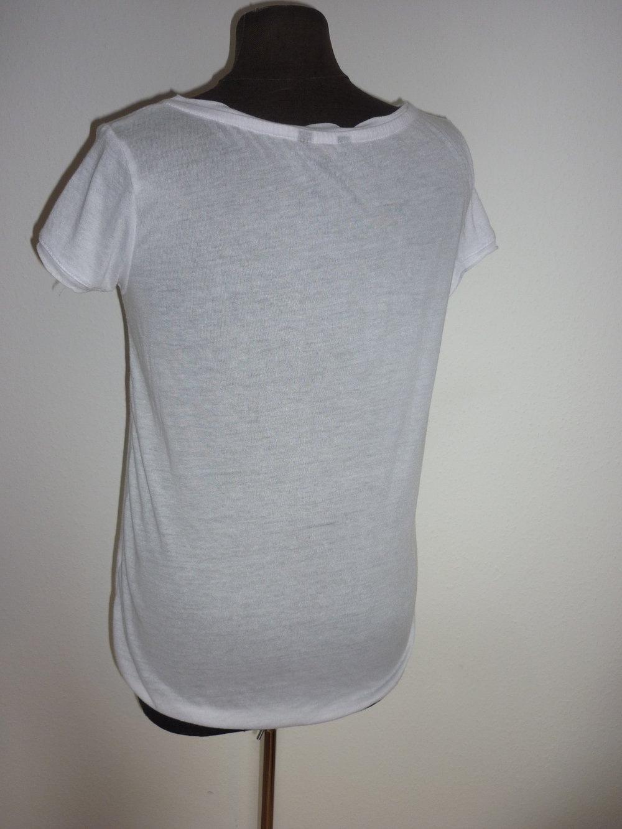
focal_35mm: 36
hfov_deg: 39.7
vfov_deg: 51.4
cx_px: 311
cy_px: 414
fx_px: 862
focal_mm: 5.9
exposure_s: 1/30
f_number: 2.9
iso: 100
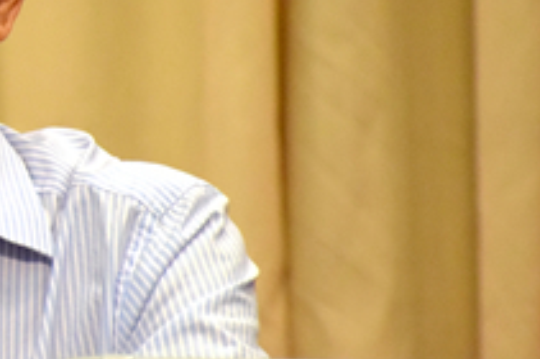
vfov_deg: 2.3
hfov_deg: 3.4
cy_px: 105
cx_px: -192
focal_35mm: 598
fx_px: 8956
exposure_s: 1/500
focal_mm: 140
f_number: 5.6
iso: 1600
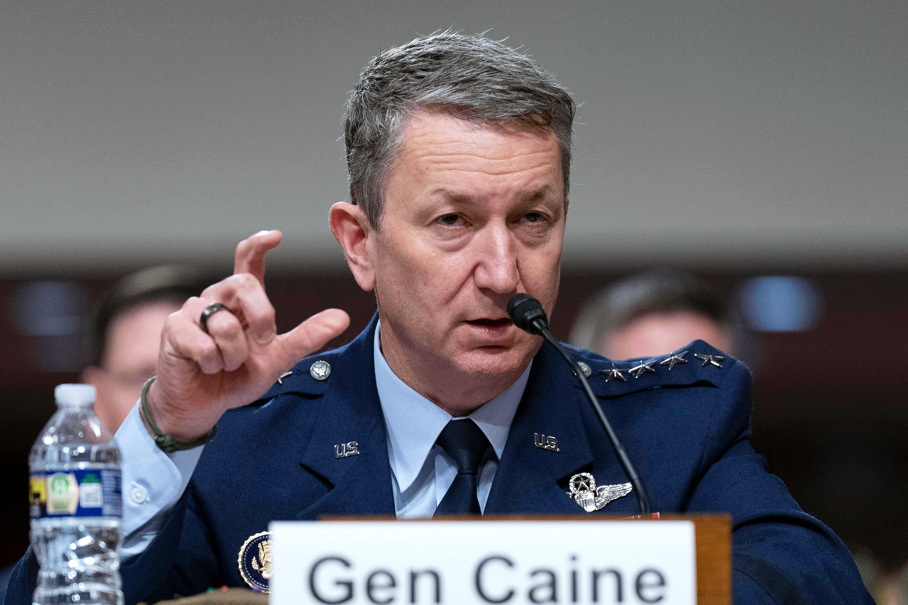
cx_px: 454
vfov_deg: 6.9
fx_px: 5044
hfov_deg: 10.3
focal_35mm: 200
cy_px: 302
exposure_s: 1/250
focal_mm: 200
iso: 2500
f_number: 3.2
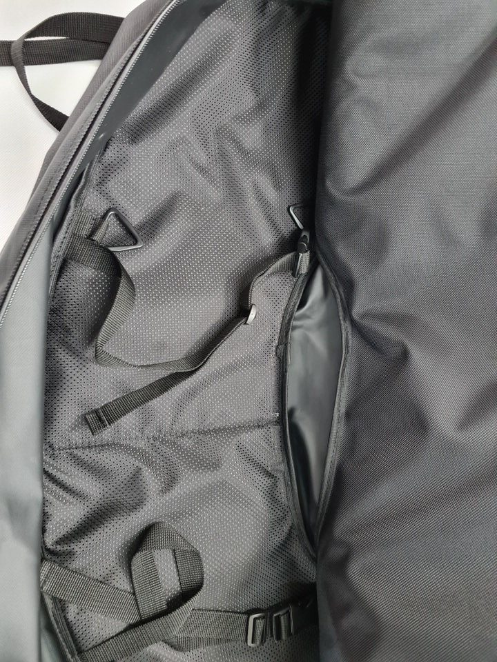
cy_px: 331
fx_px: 498
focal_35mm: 26
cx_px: 248
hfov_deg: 53.1
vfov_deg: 67.3
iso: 500
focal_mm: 5.4
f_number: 1.8
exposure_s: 1/25
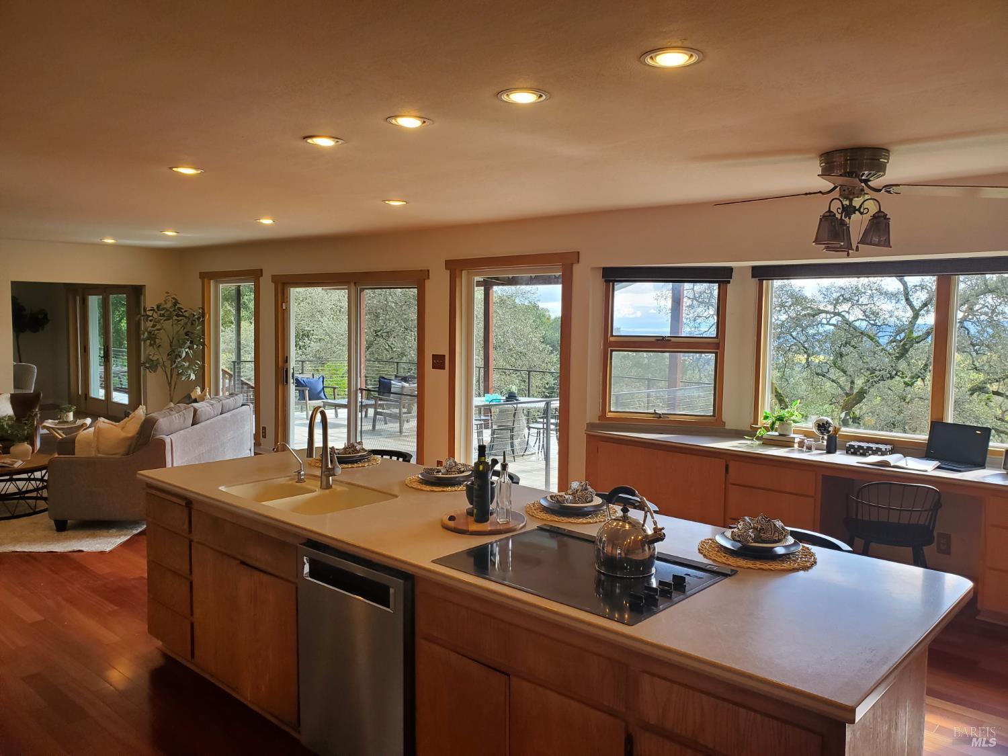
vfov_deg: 53.1
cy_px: 378
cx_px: 504
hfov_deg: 67.3
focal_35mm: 26
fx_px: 757
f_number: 2.4
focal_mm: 4.3
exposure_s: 1/120
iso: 64
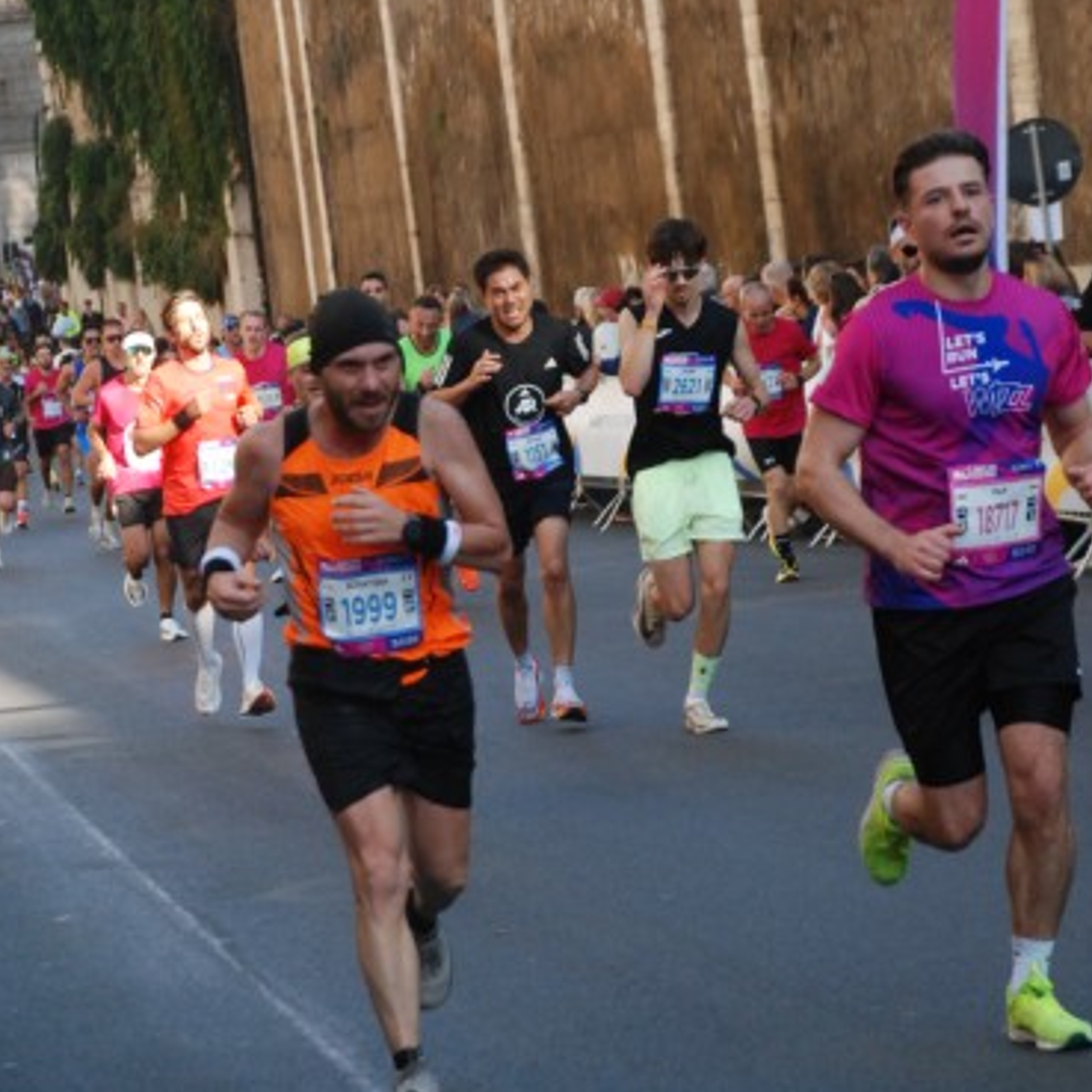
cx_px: 519
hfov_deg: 10.5
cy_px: 619
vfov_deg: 10.5
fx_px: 5925
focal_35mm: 166
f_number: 5.6
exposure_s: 1/640
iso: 1000
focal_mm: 80
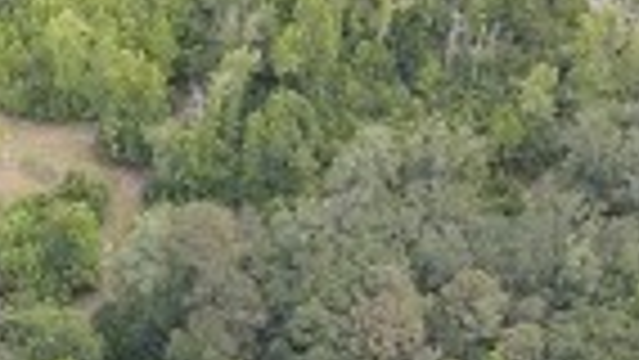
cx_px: -189
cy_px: 1260
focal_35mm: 189
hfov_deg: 11.1
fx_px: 3204
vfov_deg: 5.8
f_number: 2.8
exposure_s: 1/15
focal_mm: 4.5
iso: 150
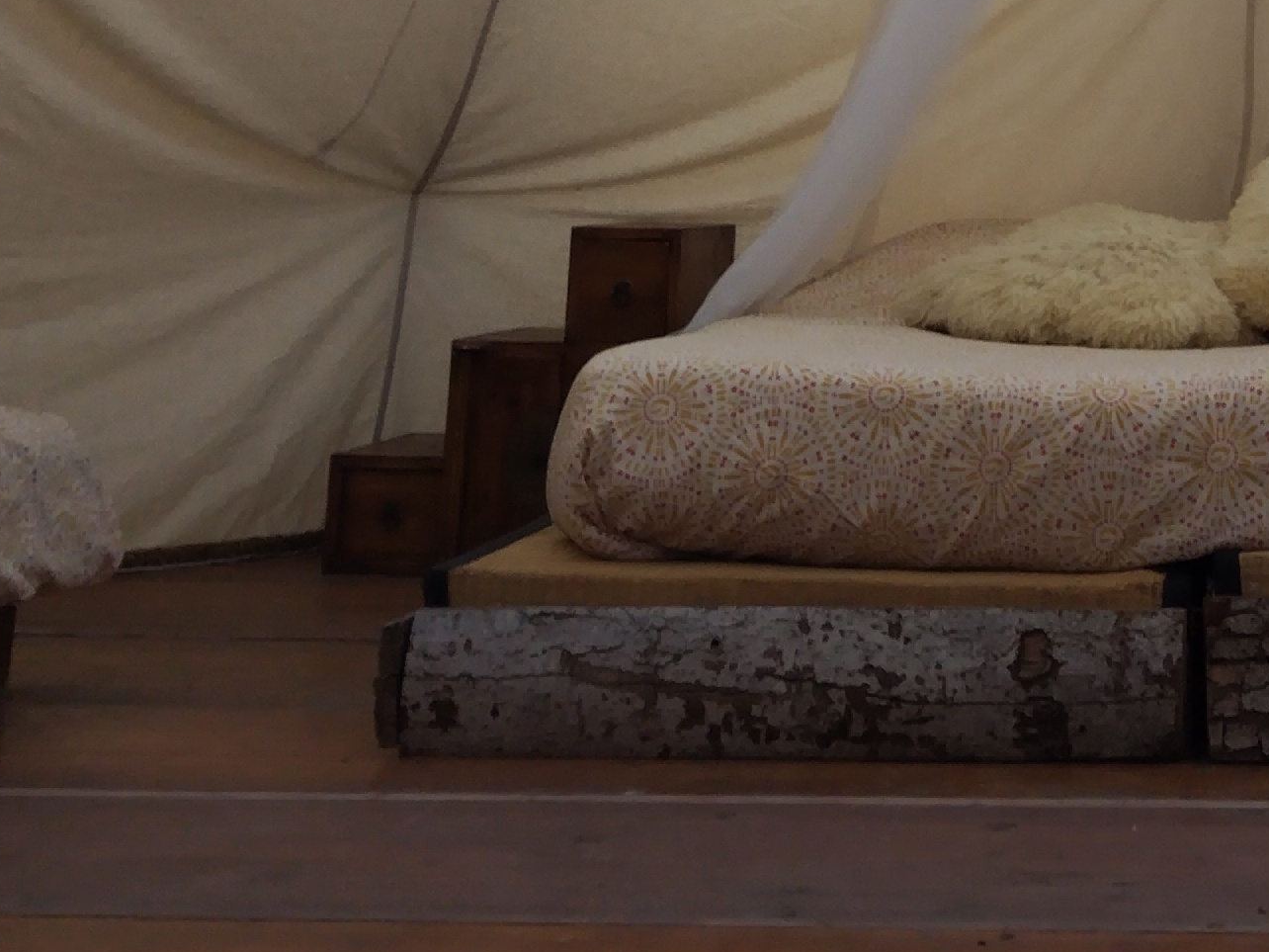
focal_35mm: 81
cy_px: -390
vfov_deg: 16.8
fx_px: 2969
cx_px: 1282
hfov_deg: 23.1
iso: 176
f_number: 1.8
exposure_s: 1/100
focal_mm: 4.75
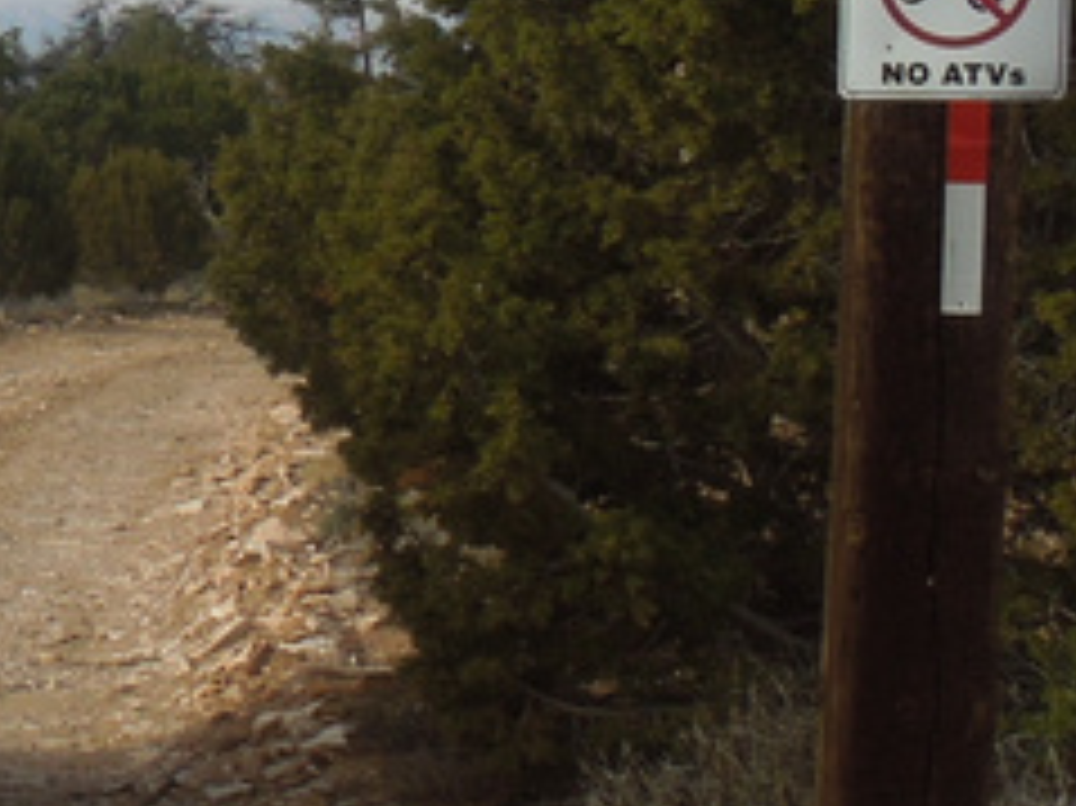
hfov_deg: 13.8
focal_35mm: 133
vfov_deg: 11.1
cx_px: -581
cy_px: 261
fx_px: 4132
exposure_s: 1/1000
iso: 100
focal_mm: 5.6
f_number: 3.6
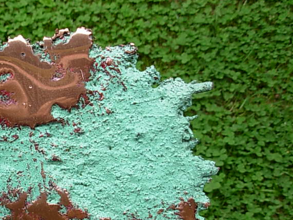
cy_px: 195
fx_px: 576
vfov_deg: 21.2
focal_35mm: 68
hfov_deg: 27.6
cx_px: 33
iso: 50
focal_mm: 6.3
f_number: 2.9
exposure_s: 1/296
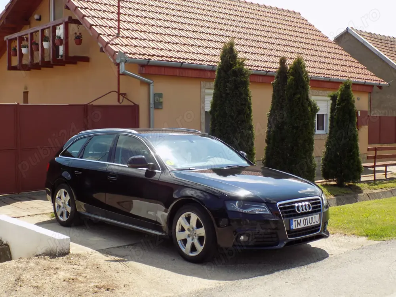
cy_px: 148
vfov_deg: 31.5
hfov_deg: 41.2
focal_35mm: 46
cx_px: 198
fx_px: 526
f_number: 3.7
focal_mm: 8.1
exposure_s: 1/500
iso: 80
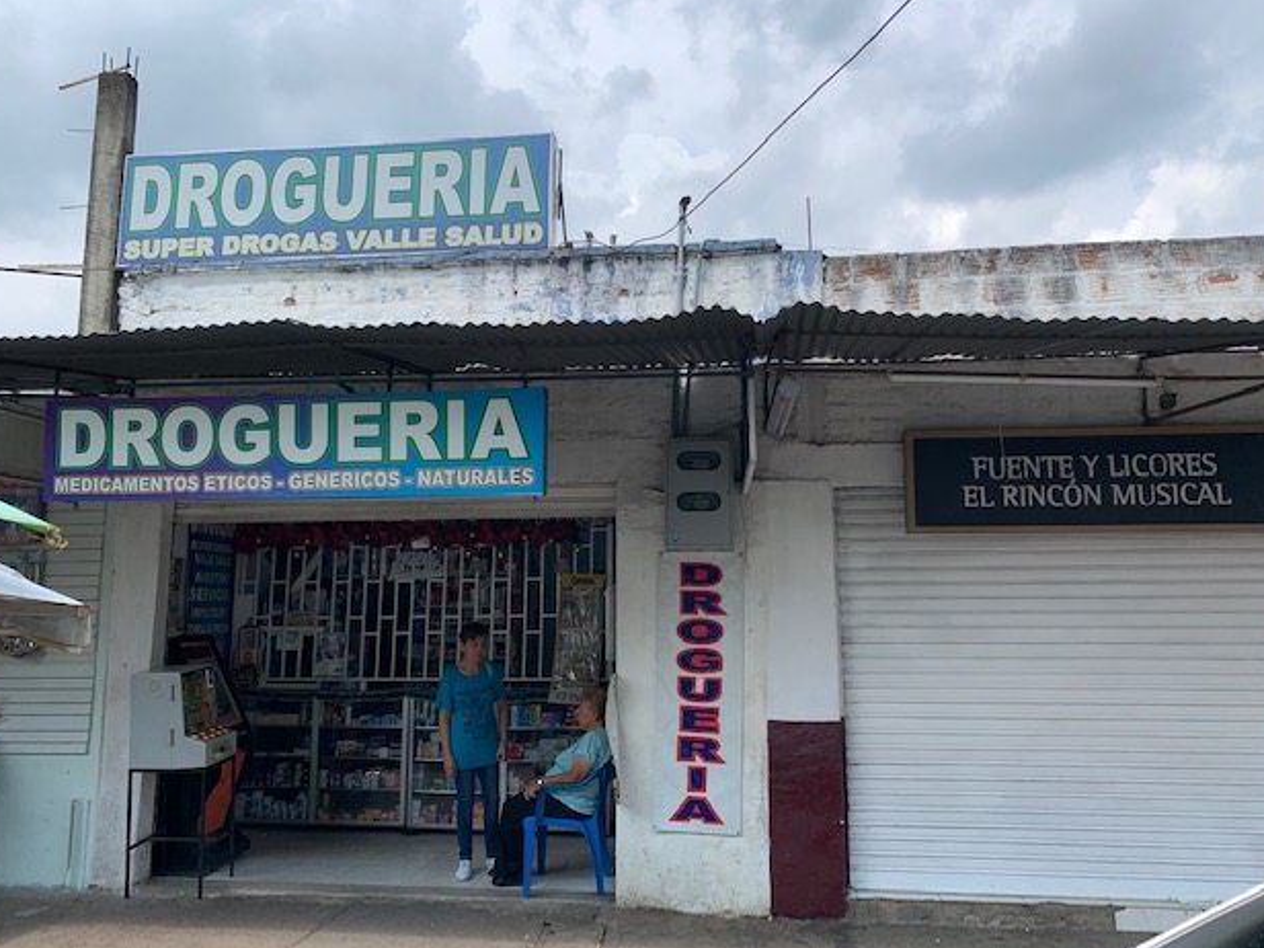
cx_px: 628
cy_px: 474
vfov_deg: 51.4
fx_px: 986
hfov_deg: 65.3
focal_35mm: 27
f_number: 1.8
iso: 25
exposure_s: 1/2364
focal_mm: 4.25
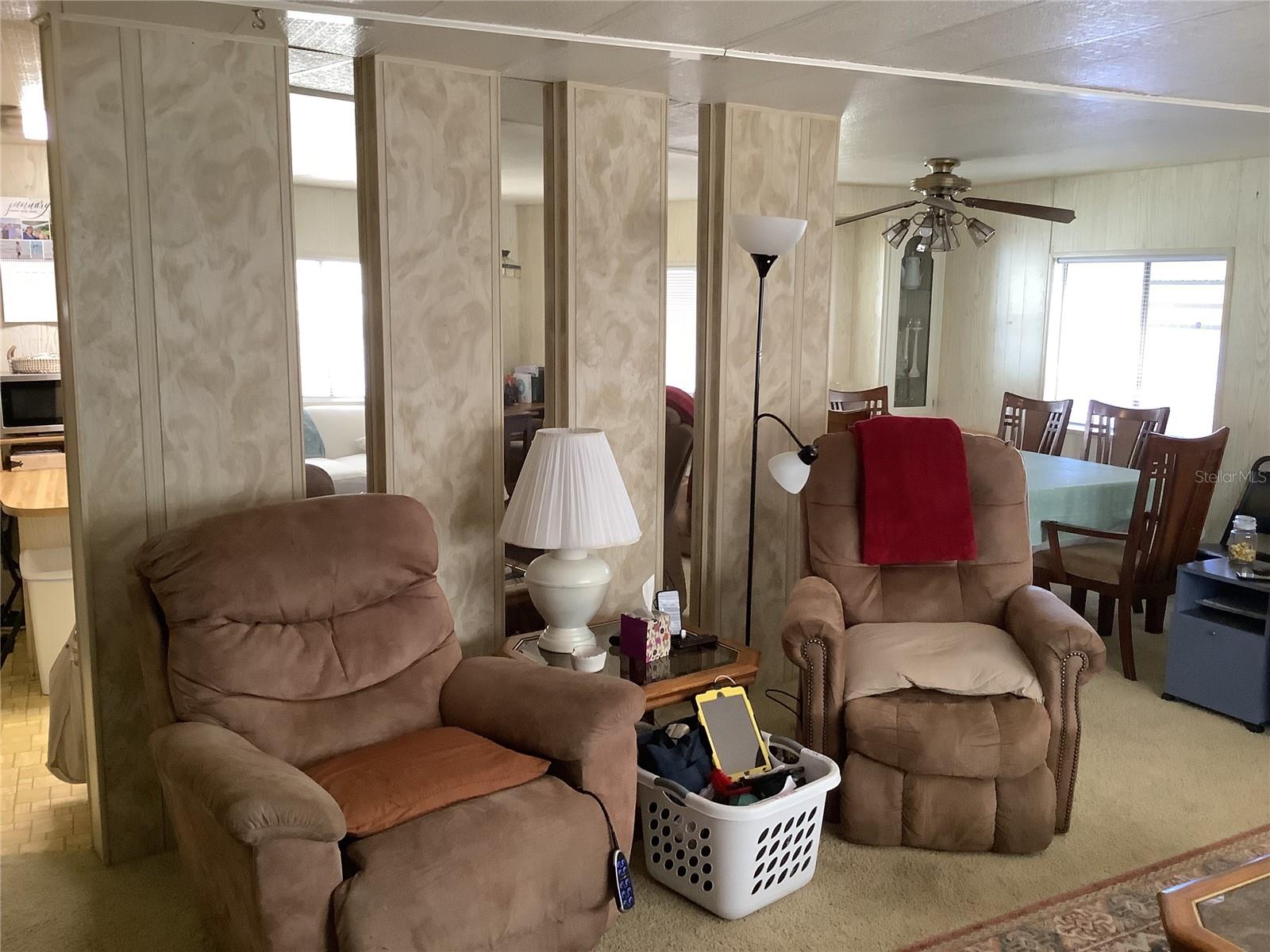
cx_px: 635
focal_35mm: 31
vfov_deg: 45.4
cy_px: 476
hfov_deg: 58.4
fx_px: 1137
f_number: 2.4
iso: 250
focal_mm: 3.3
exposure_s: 1/40
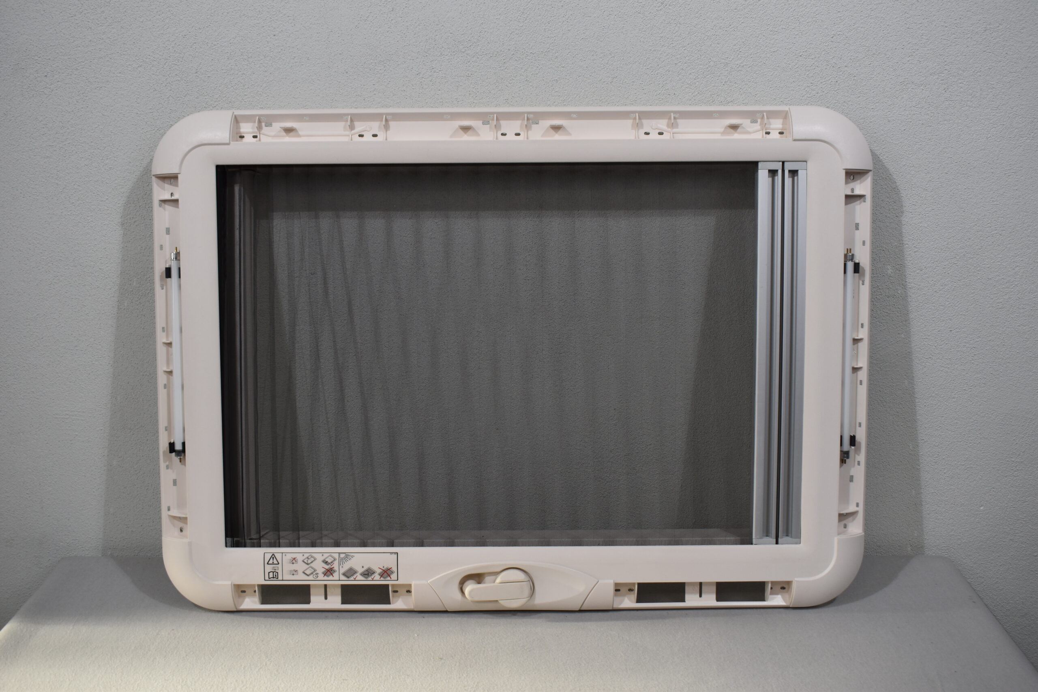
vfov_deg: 36.9
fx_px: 1038
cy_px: 346
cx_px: 519
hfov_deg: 53.1
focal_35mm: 36
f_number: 5.6
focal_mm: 24
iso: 280
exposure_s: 1/125
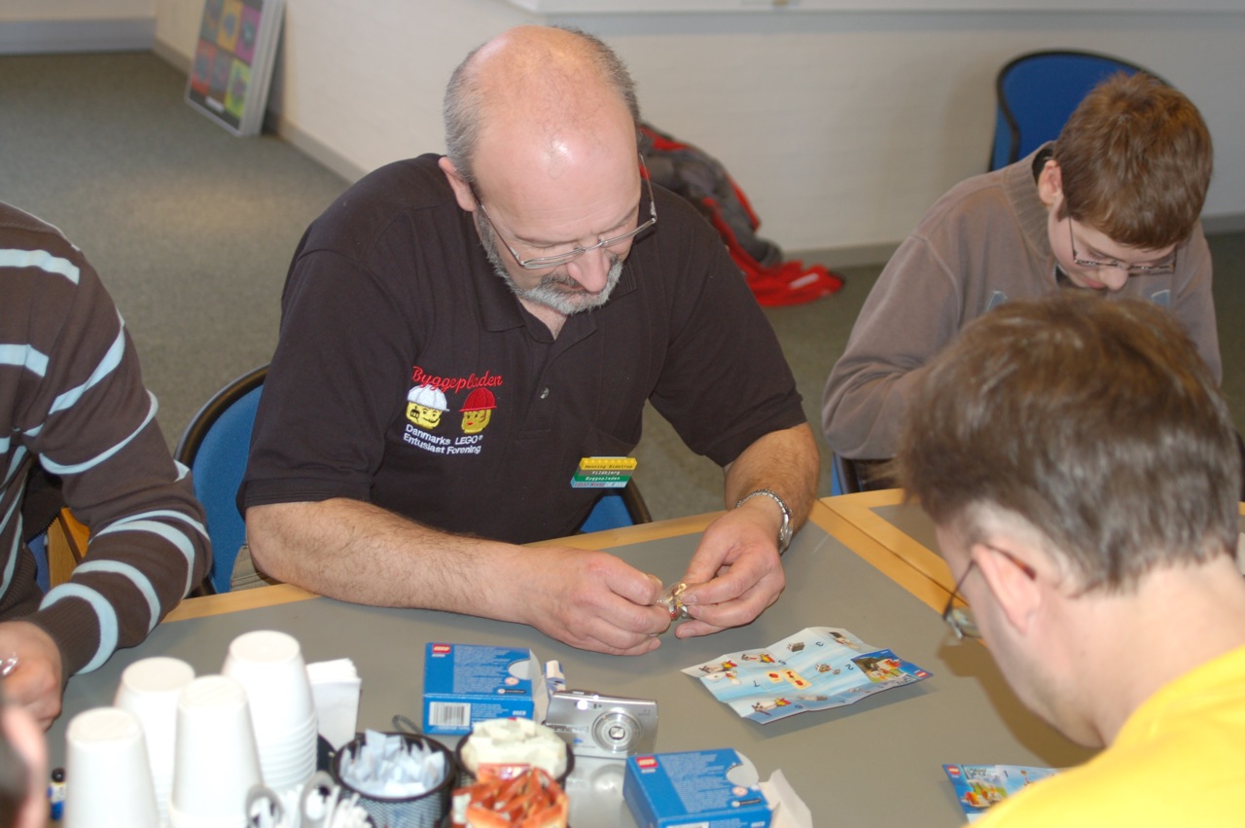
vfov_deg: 26.4
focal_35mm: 51
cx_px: 622
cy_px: 414
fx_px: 1762
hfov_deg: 38.9
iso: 400
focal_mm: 34
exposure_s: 1/60
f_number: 3.2
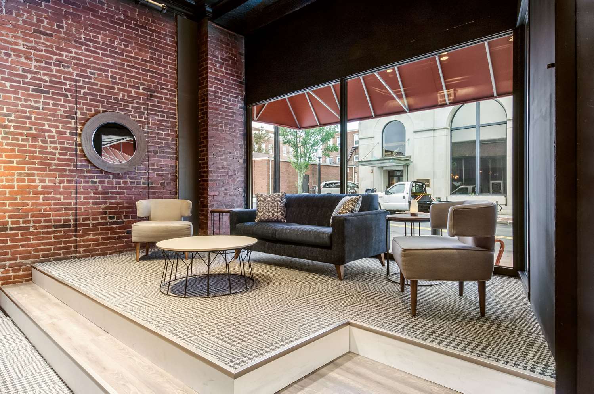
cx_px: 297
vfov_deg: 59.3
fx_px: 346
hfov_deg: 81.3
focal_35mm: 21
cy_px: 197
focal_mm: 14
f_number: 11
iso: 400
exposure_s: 1.6
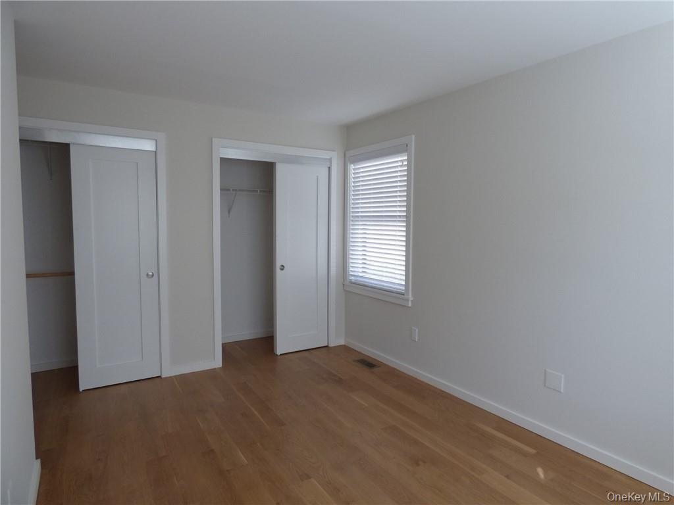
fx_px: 389
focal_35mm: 20
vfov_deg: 66.0
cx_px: 337
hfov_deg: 81.7
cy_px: 252
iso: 160
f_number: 2.8
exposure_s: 1/60
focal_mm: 3.58
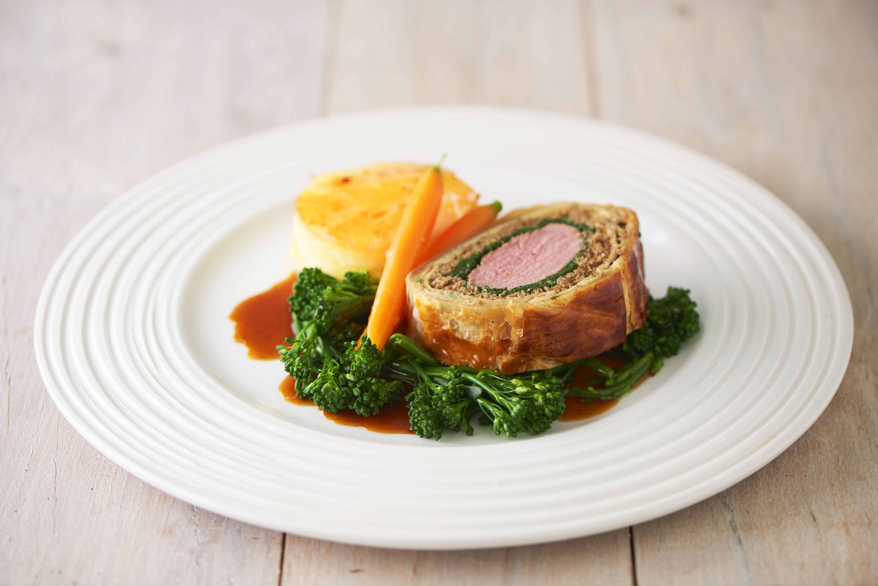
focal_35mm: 105
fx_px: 2561
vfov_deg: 13.1
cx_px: 439
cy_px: 293
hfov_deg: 19.5
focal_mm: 105
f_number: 4
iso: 50
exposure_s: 1/30
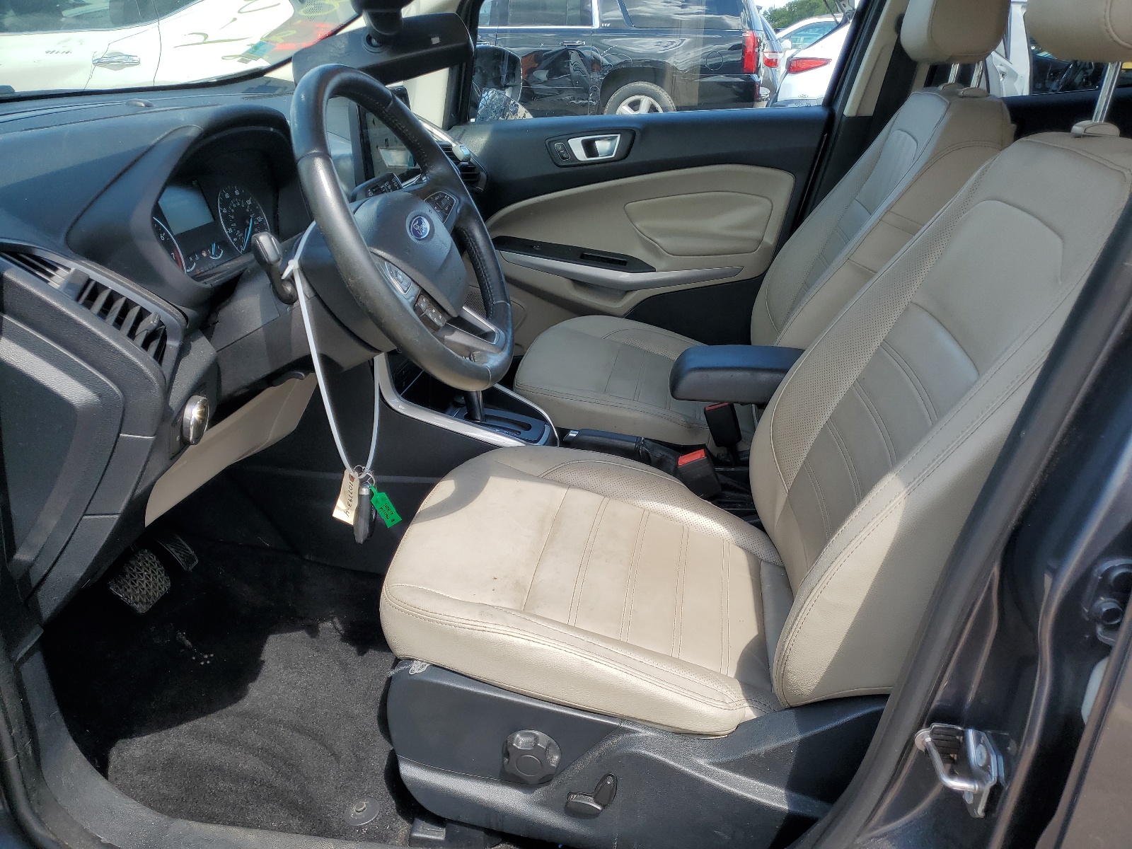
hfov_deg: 67.3
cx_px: 566
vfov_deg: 53.1
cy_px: 424
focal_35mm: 26
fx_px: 850
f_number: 1.5
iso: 50
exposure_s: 1/909
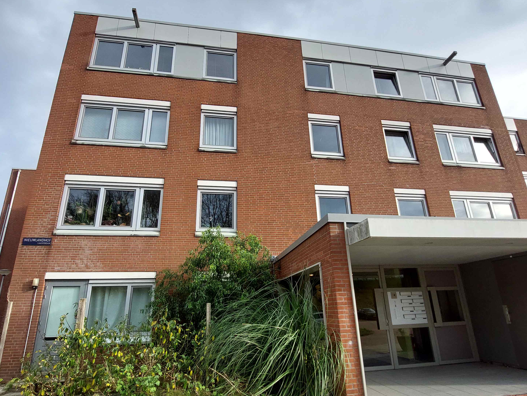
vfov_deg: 71.4
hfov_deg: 87.7
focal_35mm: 18
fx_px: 274
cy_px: 217
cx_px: 261
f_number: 2.2
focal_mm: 1.74
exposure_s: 1/480
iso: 50
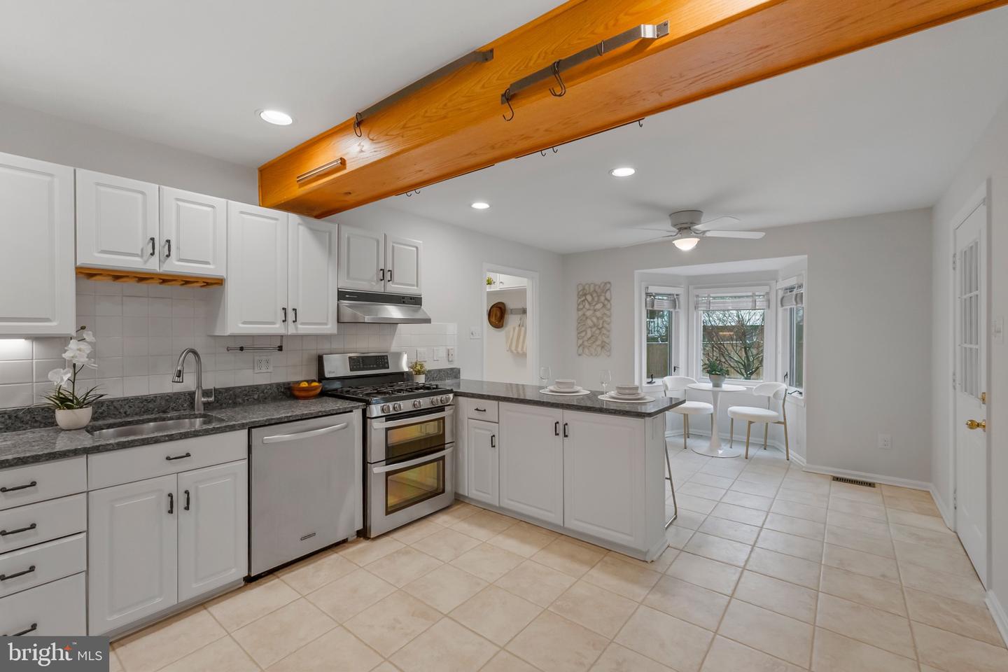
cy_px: 336
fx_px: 420
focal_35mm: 15
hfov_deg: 100.4
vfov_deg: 77.3
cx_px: 504
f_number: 2.8
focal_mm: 10
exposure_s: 1/125
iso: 640
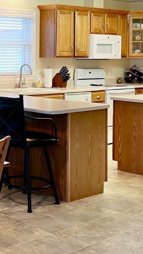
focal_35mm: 66
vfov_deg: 31.9
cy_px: 119
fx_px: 445
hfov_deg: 16.6
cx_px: -72
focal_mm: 5.7
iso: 125
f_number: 1.5
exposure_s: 1/60
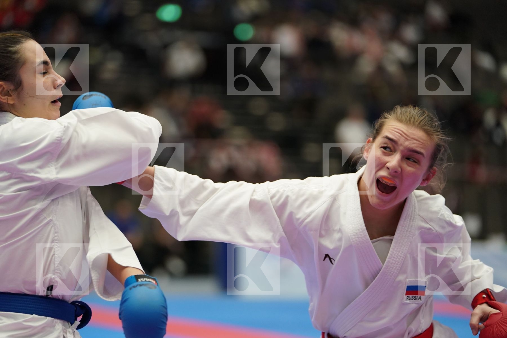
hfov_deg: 14.9
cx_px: 254
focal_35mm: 138
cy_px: 169
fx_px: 1943
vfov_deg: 9.9
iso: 2500
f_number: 2.8
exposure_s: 1/1000
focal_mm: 138
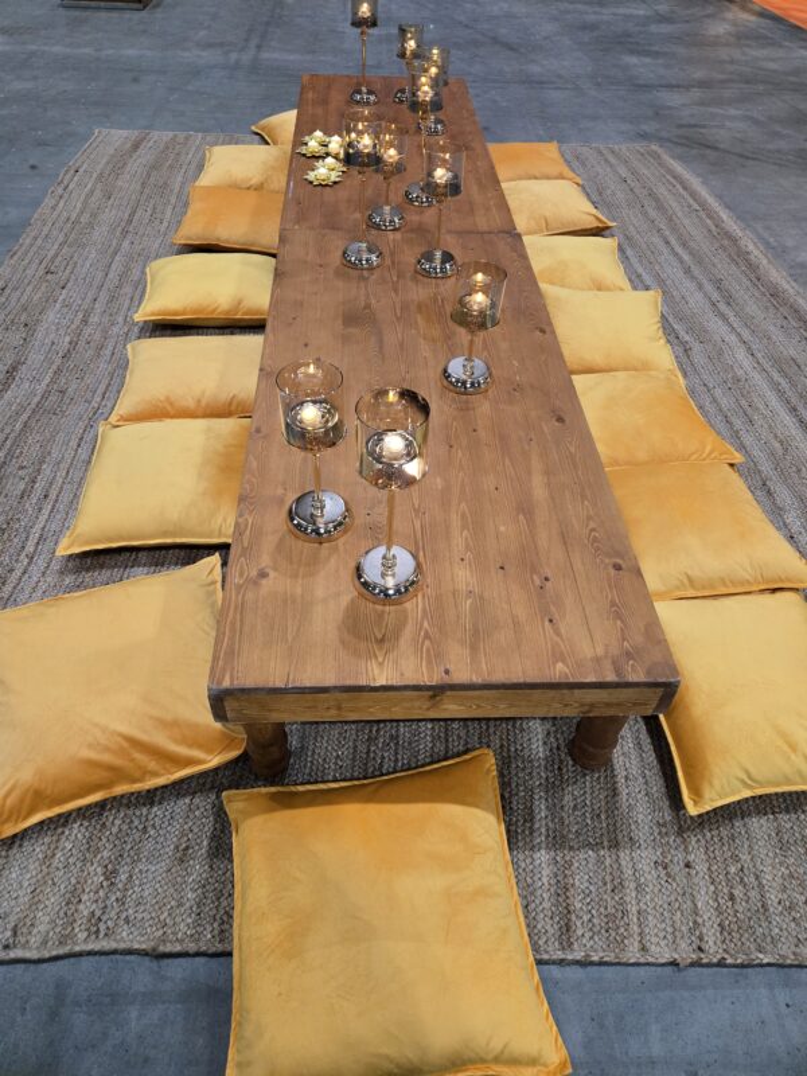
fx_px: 715
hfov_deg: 58.9
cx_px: 404
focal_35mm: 23
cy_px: 538
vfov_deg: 73.9
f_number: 1.8
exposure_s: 1/120
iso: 800
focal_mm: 5.4
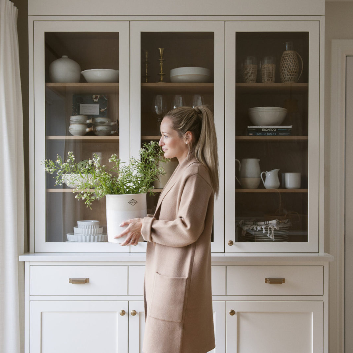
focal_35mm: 45
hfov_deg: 37.6
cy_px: 193
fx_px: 519
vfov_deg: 37.5
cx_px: 176
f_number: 4
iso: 800
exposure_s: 1/160
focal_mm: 35
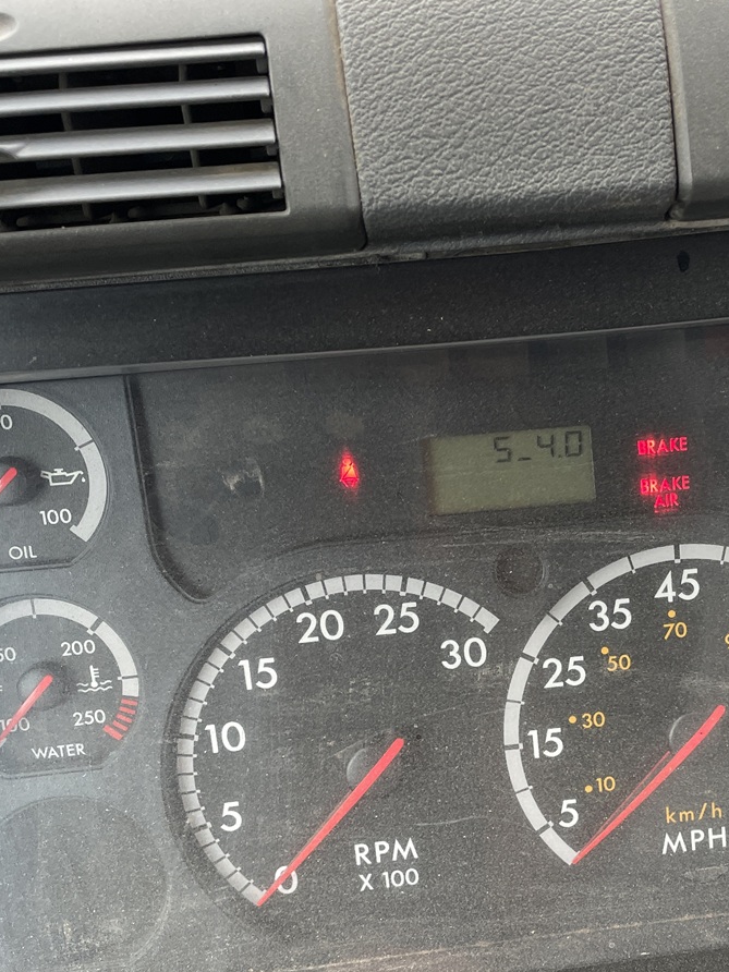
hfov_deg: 30.2
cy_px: 643
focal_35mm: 47
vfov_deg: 40.0
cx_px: 580
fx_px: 1320
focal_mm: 4.2
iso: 125
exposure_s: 1/121
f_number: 1.6
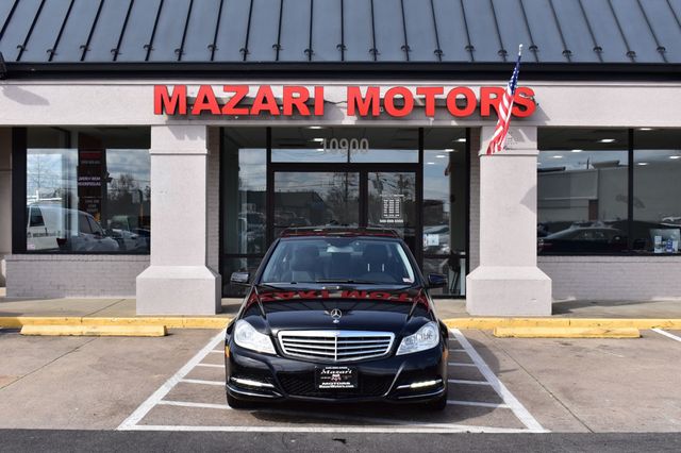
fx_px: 879
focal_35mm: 46
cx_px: 340
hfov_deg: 42.3
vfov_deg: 28.9
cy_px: 226
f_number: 11
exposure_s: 1/500
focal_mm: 31
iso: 400
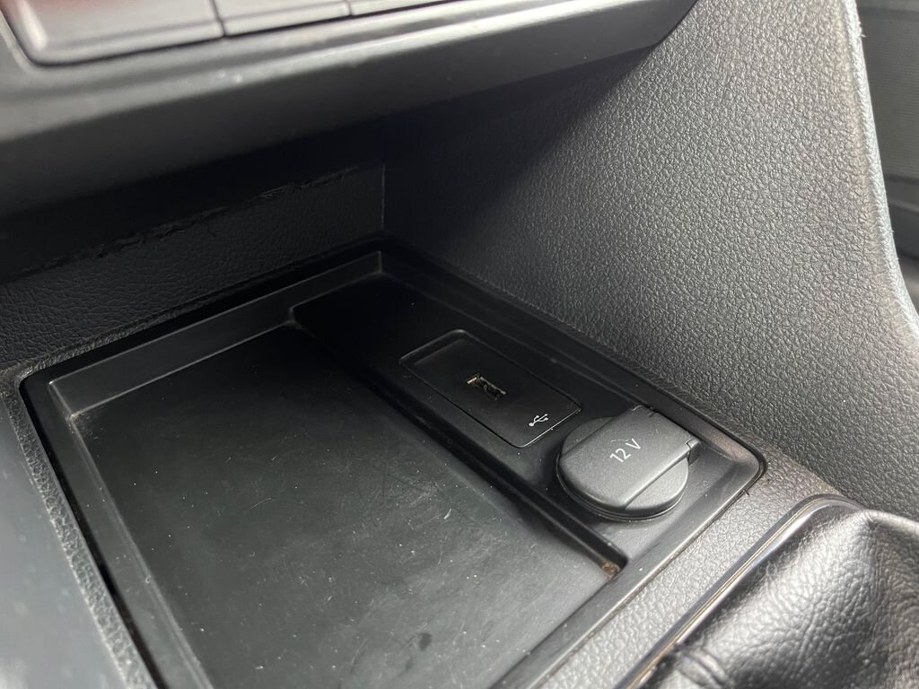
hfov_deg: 69.4
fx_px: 664
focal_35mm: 25
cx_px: 460
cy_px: 344
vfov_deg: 54.9
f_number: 1.6
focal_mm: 5.1
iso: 800
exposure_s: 1/30
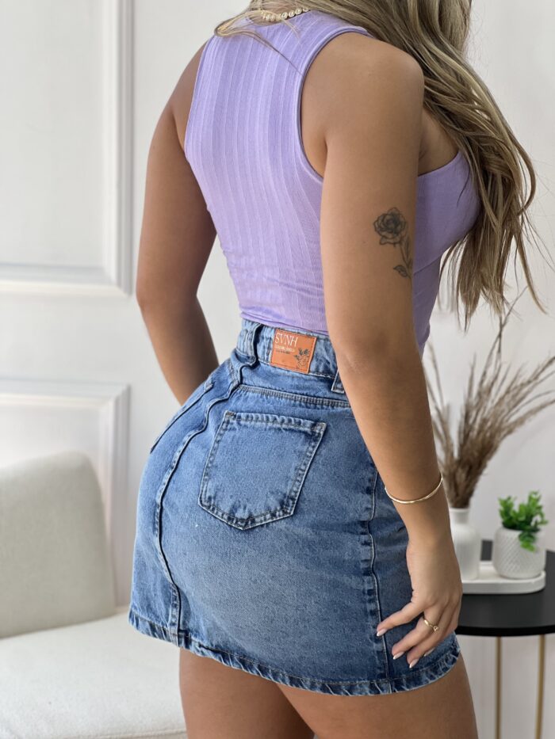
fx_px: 1646
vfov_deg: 25.3
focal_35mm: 77
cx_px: 278
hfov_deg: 19.1
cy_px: 370
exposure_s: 1/120
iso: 64
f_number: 2.8
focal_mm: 9
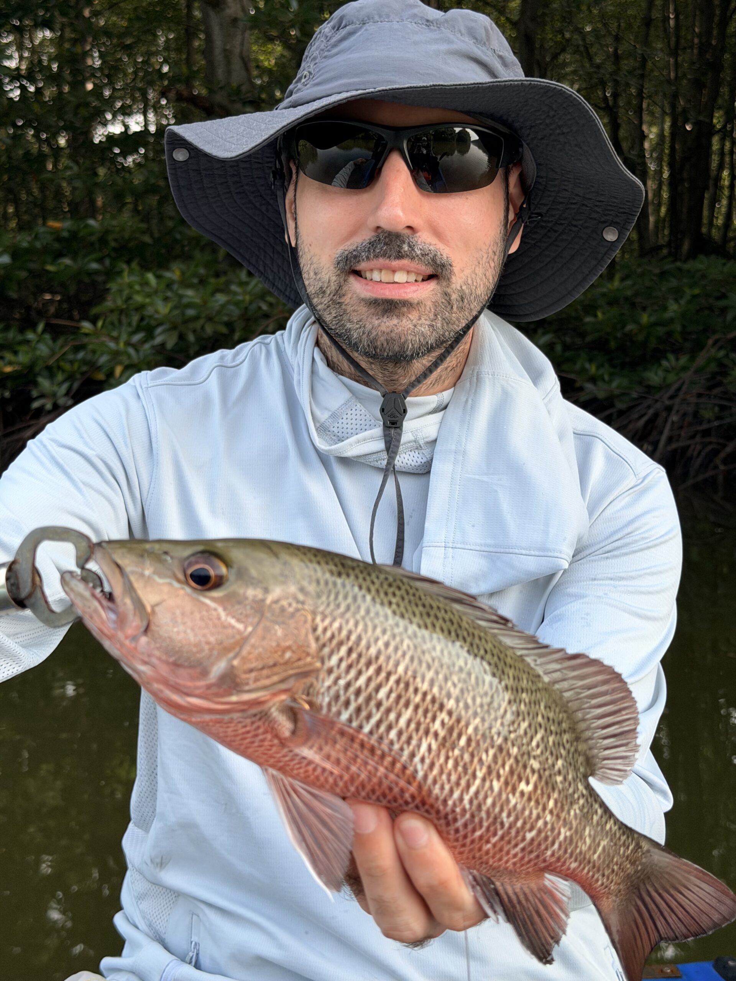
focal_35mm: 48
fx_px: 1361
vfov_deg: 39.7
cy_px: 490
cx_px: 368
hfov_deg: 30.3
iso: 64
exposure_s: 1/828
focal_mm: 6.76
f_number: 1.78
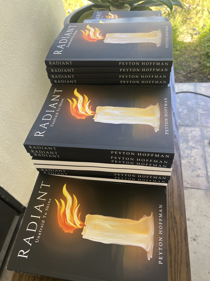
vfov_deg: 67.3
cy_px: 140
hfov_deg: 53.1
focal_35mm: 26
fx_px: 210
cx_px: 105
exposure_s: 1/121
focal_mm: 5.7
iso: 40
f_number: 1.5
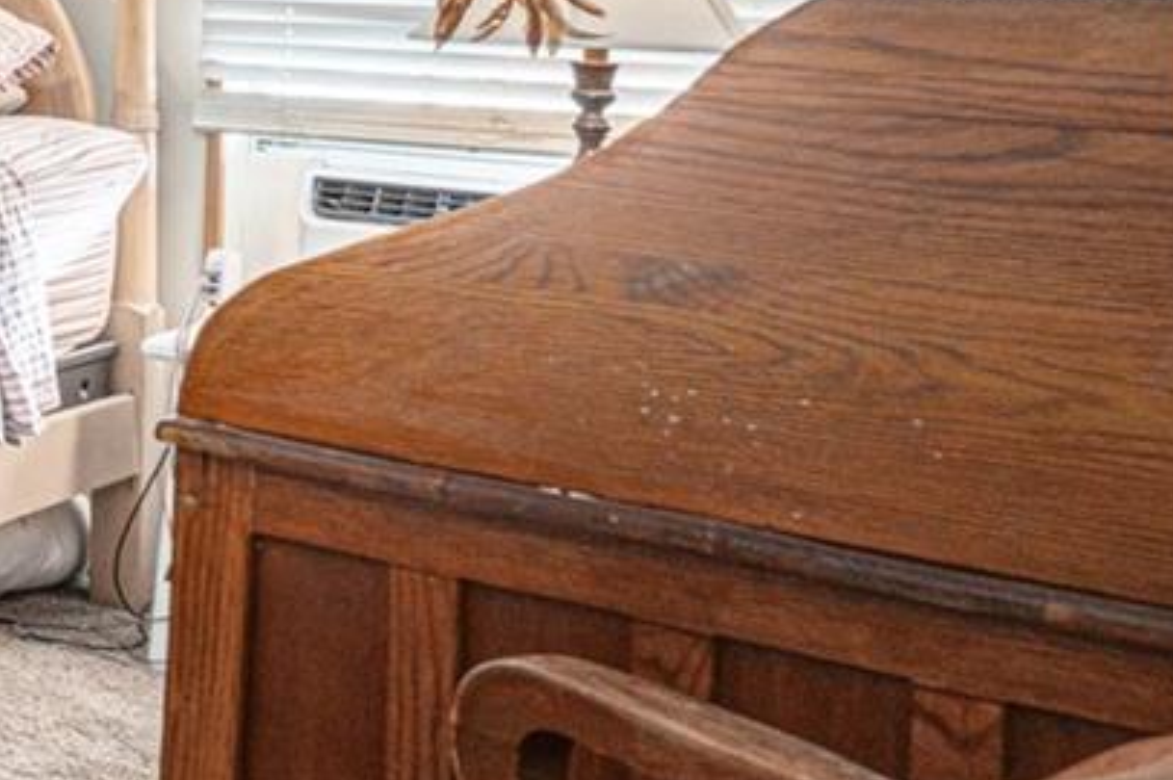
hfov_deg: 19.5
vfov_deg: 20.1
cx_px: -1115
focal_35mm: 65
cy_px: -30
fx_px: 2115
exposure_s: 2
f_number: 7.1
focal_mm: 16.5
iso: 400
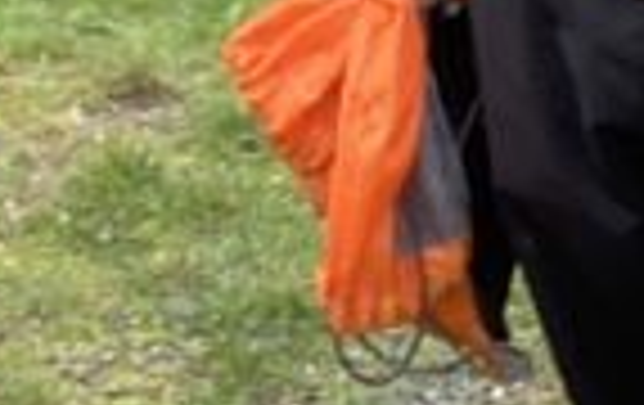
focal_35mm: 174
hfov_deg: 11.5
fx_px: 3060
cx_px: -356
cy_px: -1058
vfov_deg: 6.5
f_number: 2.2
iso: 25
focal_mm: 2.71
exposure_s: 1/200
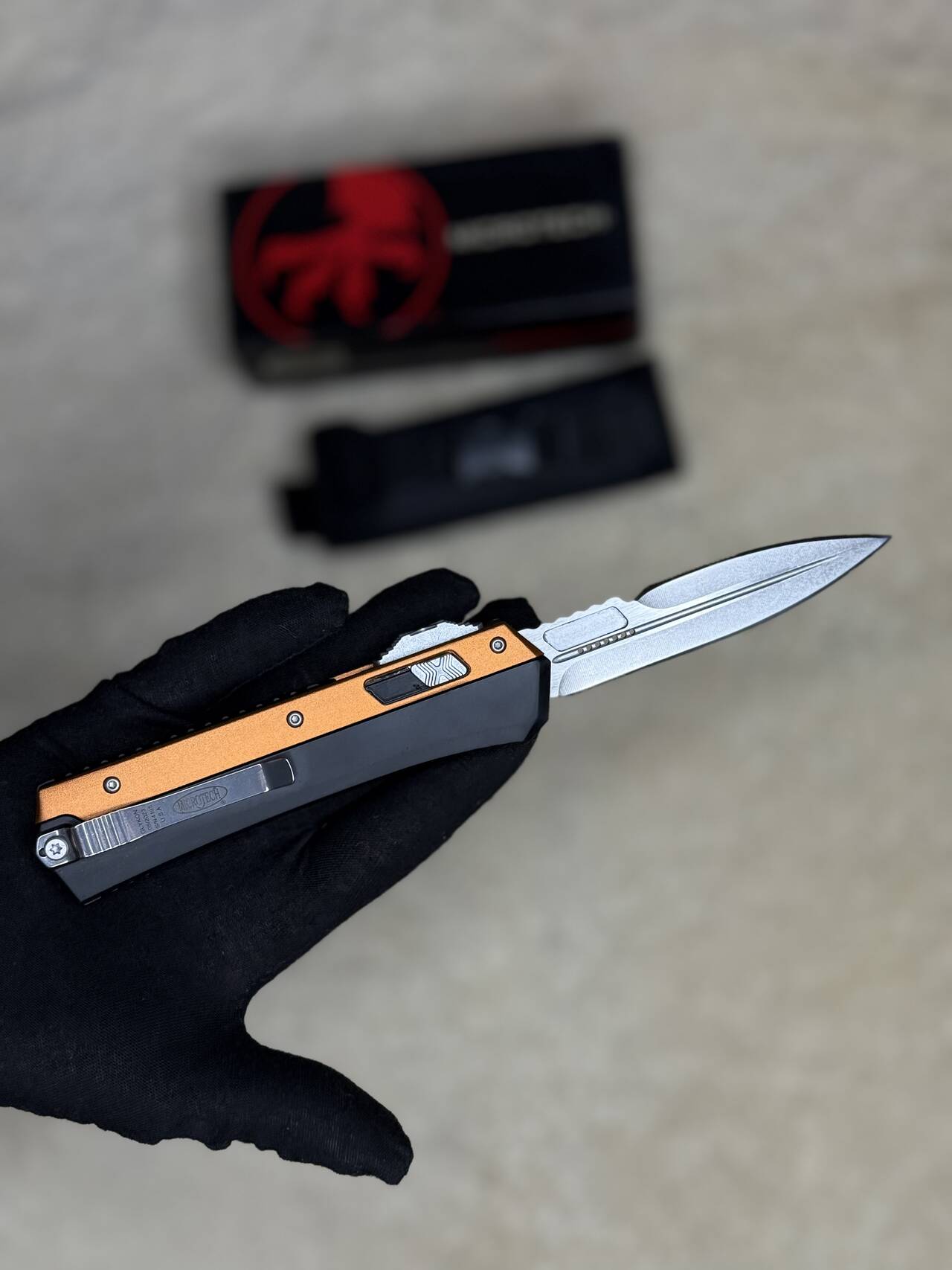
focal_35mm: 48
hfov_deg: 30.3
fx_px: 1760
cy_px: 635
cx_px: 476
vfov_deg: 39.7
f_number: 1.78
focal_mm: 6.76
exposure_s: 1/277
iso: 100
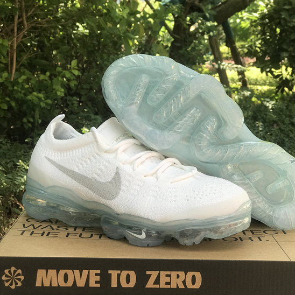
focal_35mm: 68
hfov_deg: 25.3
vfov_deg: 25.4
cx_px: 168
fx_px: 656
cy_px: 149
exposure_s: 1/100
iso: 25
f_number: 2.8
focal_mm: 6.6
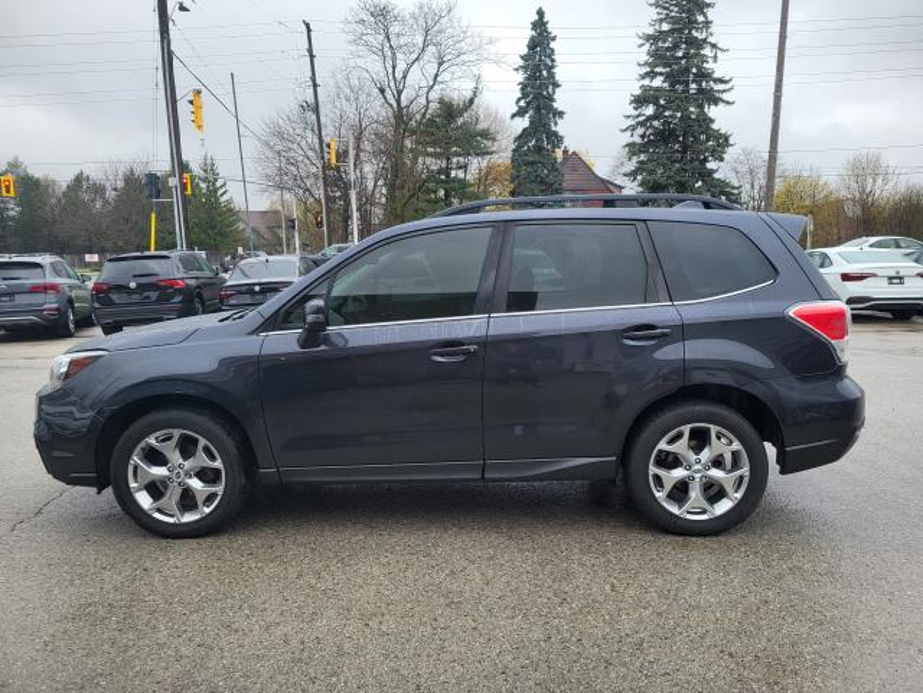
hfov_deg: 67.3
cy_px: 346
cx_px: 462
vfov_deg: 53.1
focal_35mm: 26
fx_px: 693
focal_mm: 5.4
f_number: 1.8
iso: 40
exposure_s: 1/673
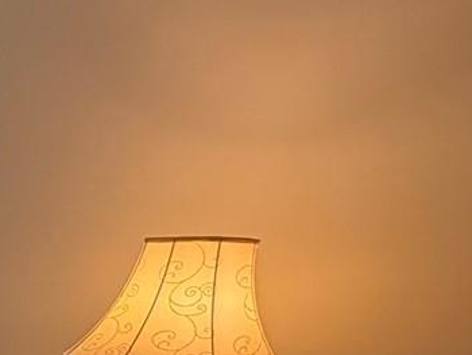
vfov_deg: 20.6
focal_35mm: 64
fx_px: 873
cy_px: 481
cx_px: -531
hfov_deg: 17.6
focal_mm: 2.22
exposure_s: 1/60
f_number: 2.2
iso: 320
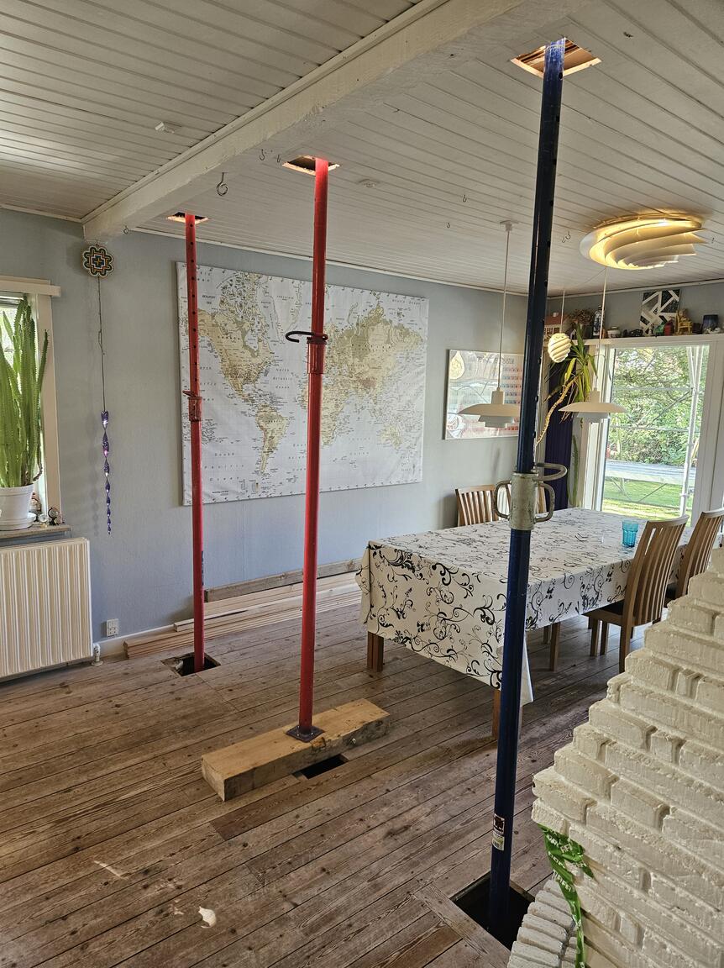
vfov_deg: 74.0
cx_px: 362
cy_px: 484
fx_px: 642
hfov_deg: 58.8
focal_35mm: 23
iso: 320
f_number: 1.8
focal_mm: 5.4
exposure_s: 1/100
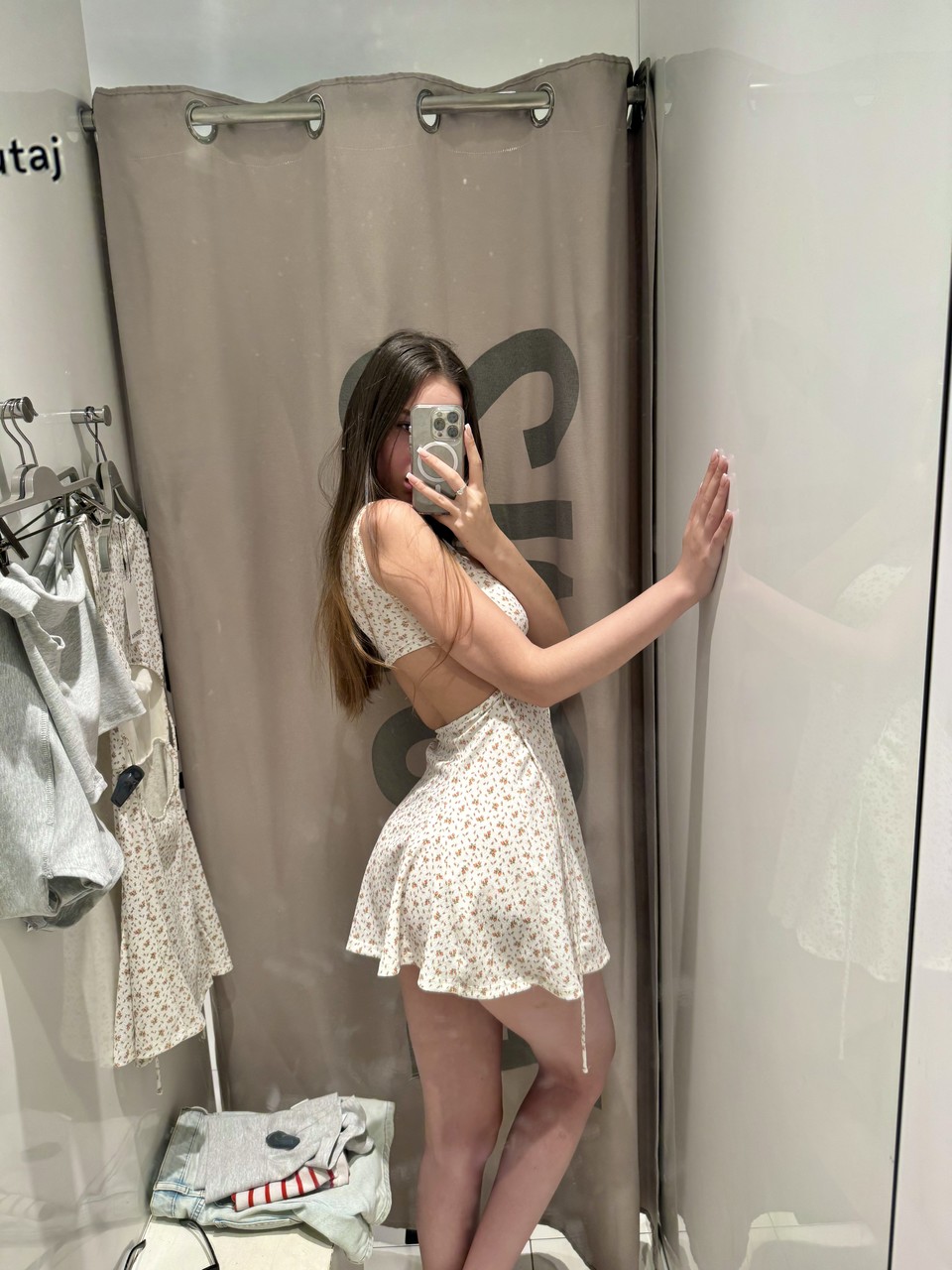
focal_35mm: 24
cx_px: 476
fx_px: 880
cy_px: 635
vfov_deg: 71.6
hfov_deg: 56.8
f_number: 1.78
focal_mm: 6.76
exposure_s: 1/100
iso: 100
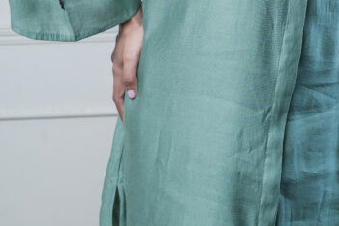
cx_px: 251
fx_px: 1685
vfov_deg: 7.5
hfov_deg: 11.5
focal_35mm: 179
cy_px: -149
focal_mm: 69
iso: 160
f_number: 7.1
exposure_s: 1/100
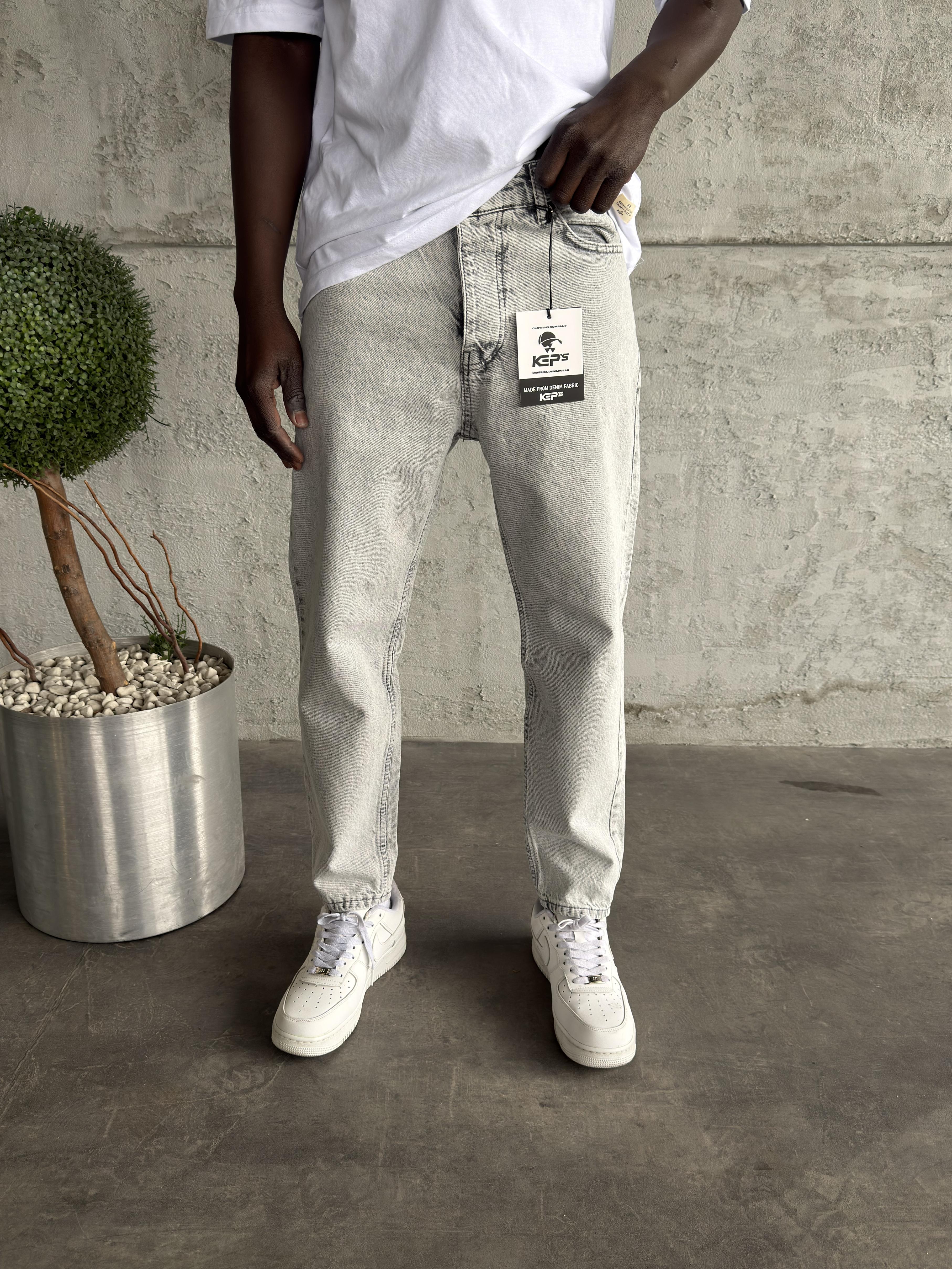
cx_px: 476
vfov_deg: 63.4
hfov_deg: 49.7
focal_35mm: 28
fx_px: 1027
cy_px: 634
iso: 80
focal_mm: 6.76
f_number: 1.78
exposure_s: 1/121
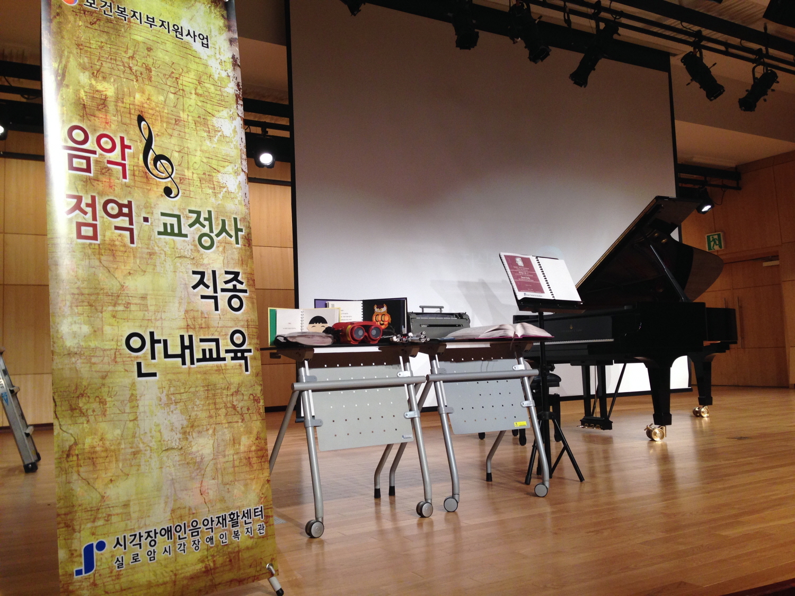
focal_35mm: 33
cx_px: 398
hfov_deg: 55.4
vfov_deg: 42.9
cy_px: 298
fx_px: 758
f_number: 2.4
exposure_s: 1/120
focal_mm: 4.12
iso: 100
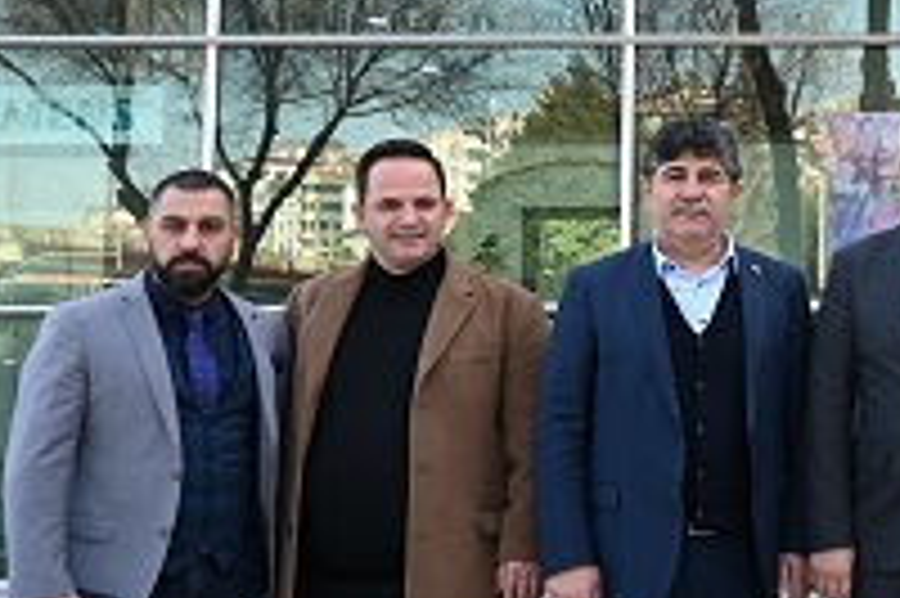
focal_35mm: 77
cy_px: 182
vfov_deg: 17.6
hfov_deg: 23.8
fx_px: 1923
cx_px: 1105
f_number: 4
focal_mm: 16
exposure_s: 1/250
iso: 220
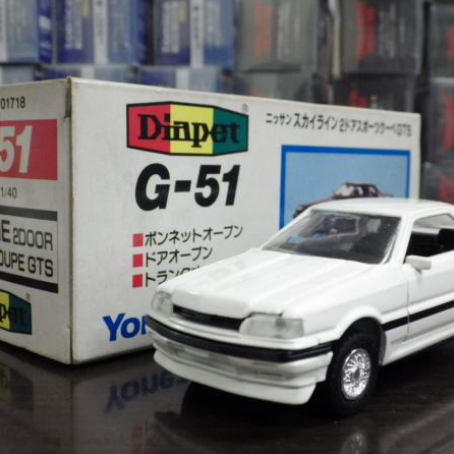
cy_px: 233
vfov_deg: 32.8
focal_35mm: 52
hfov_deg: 32.8
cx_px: 251
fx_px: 772
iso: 640
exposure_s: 1/50
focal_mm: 7.4
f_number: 3.6
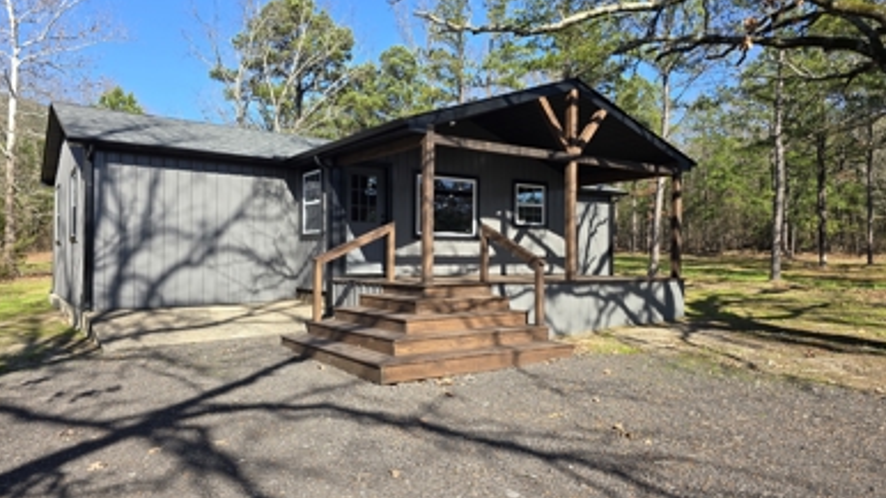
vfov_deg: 44.4
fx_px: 611
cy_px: 252
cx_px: 445
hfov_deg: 71.9
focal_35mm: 26
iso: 12
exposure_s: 1/377
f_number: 1.7
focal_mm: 6.3
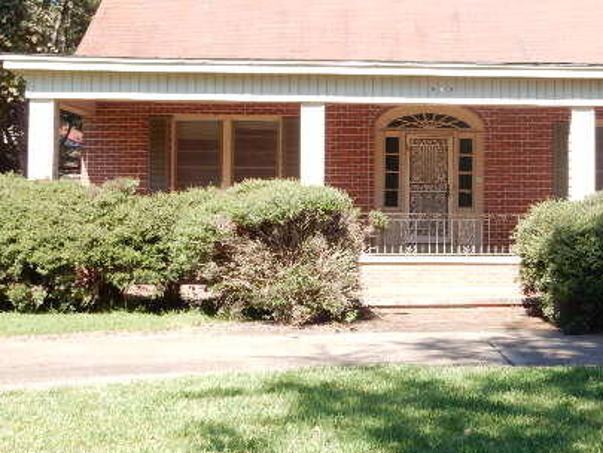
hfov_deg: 28.2
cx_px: 441
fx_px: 1185
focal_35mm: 68
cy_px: 164
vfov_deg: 21.6
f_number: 4.2
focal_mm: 7.6
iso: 125
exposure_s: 1/250
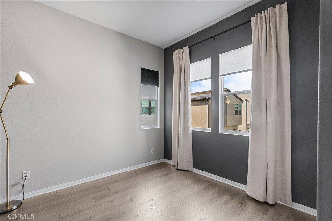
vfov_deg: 73.8
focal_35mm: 16
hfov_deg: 96.7
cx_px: 166
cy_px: 110
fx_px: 148
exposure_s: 1/20
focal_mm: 16
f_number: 8
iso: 2000
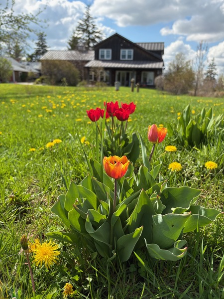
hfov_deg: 53.1
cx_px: 112
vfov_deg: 67.3
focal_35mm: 26
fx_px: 224
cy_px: 150
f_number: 1.6
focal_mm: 5.96
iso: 64
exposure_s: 1/2075
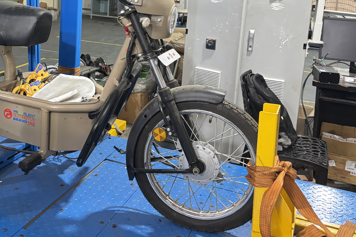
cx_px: 102
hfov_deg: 41.8
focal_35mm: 46
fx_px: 455
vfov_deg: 28.0
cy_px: 19
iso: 640
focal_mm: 5.96
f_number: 1.6
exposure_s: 1/33
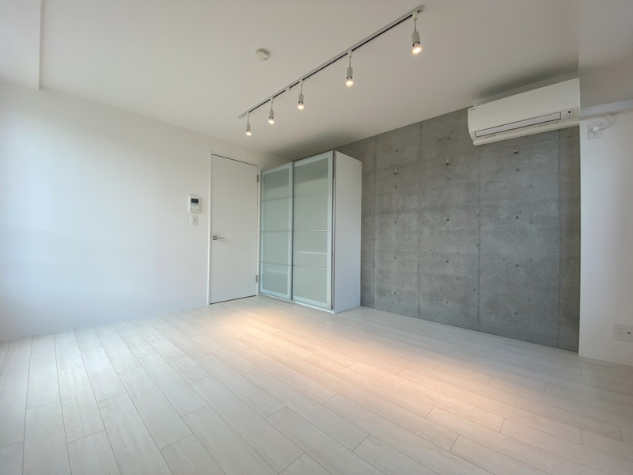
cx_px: 316
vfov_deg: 89.9
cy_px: 238
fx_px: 238
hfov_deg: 106.2
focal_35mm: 13
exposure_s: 1/100
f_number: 2.4
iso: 80
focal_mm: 1.54
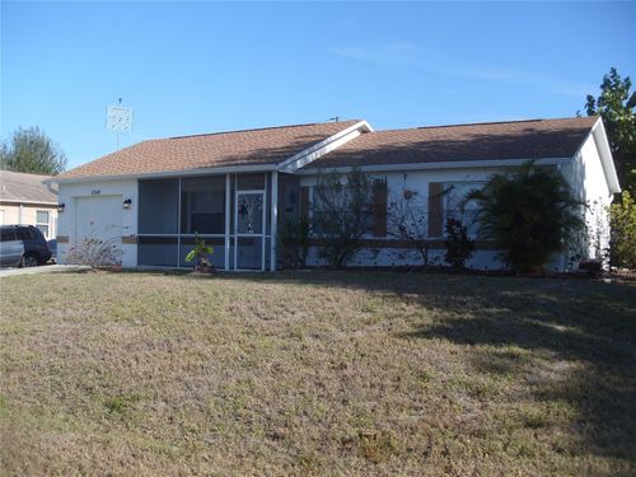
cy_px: 238
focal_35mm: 35
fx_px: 643
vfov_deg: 40.7
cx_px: 318
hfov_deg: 52.6
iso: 80
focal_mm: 7.8
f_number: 2.8
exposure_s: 1/1500
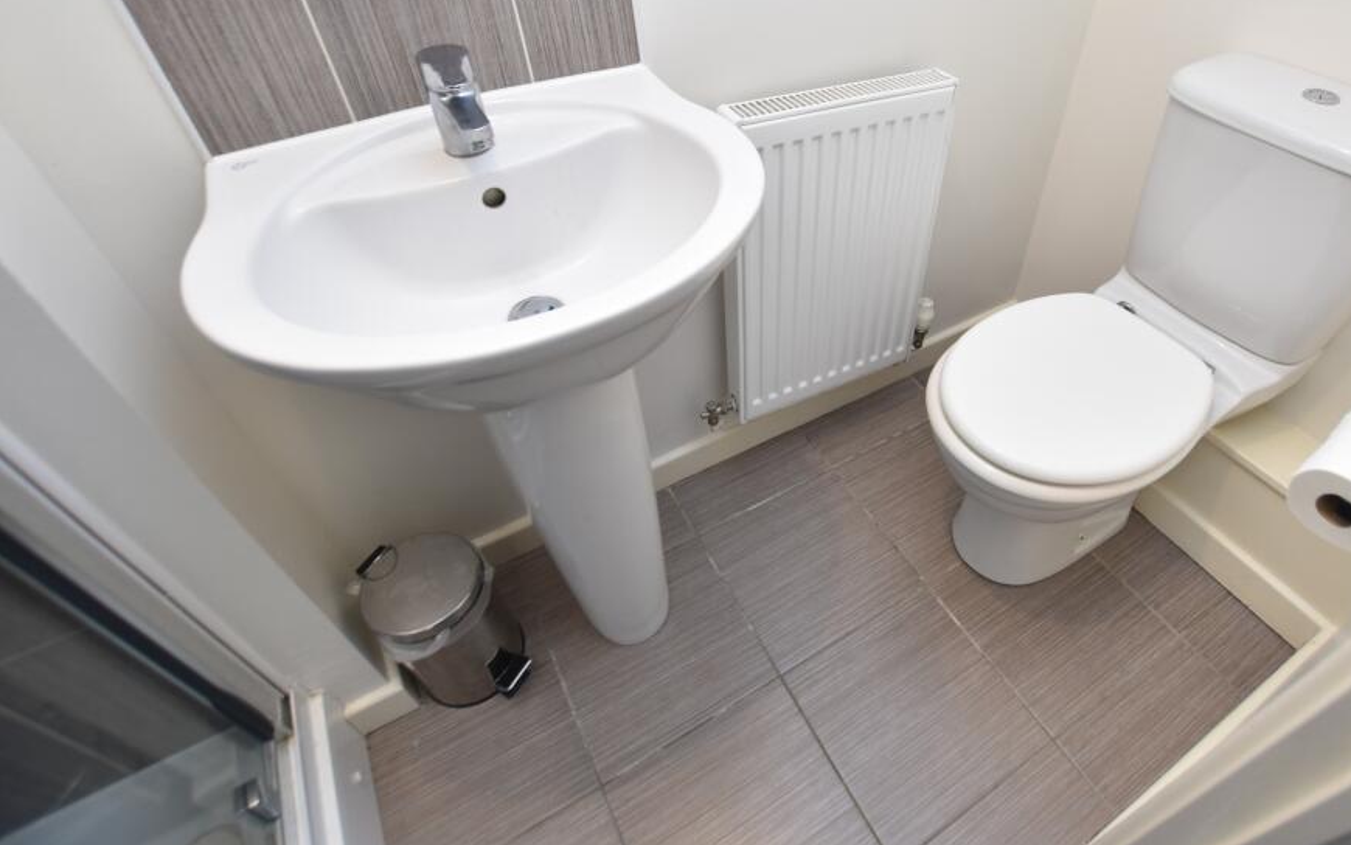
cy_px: 346
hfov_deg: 90.2
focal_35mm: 18
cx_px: 794
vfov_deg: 64.5
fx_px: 663
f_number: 3.5
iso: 320
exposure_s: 1/15
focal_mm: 10
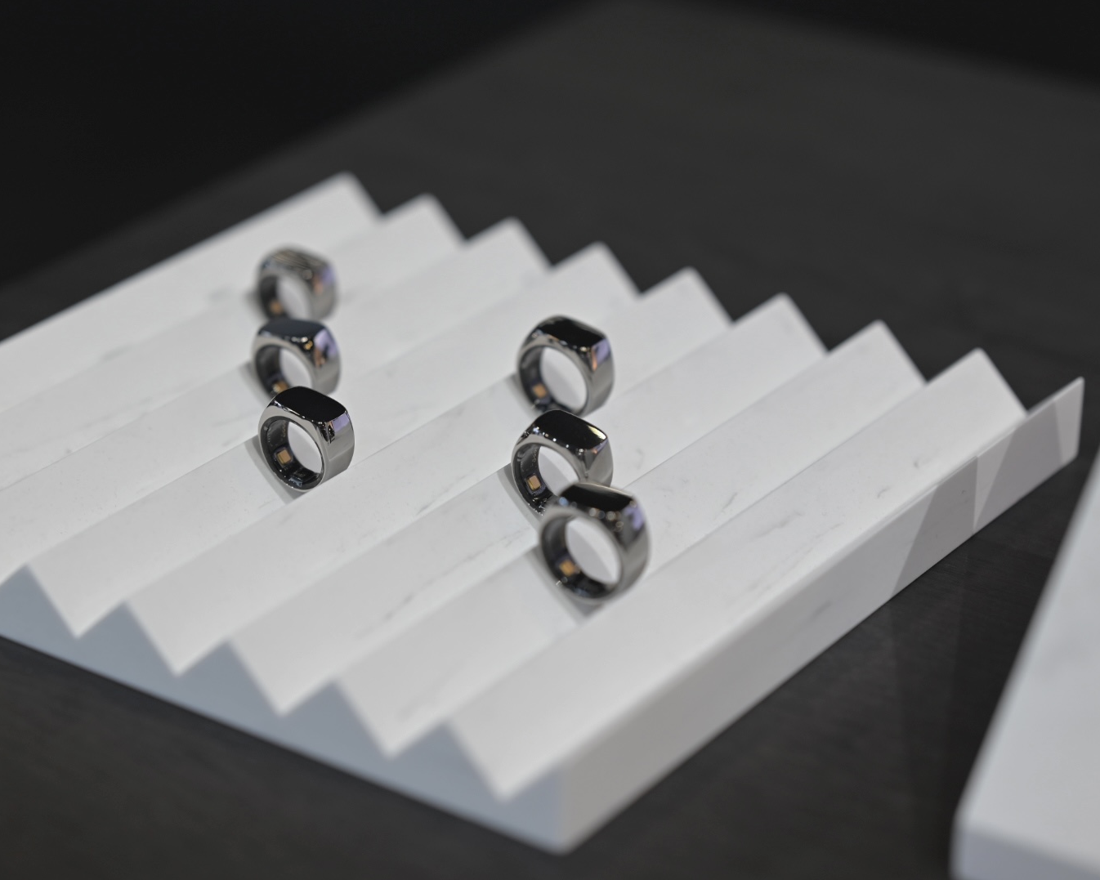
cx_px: 449
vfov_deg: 16.0
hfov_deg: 19.9
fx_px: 3126
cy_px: 440
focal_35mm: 96
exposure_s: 1/250
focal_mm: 85
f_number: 2.8
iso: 400
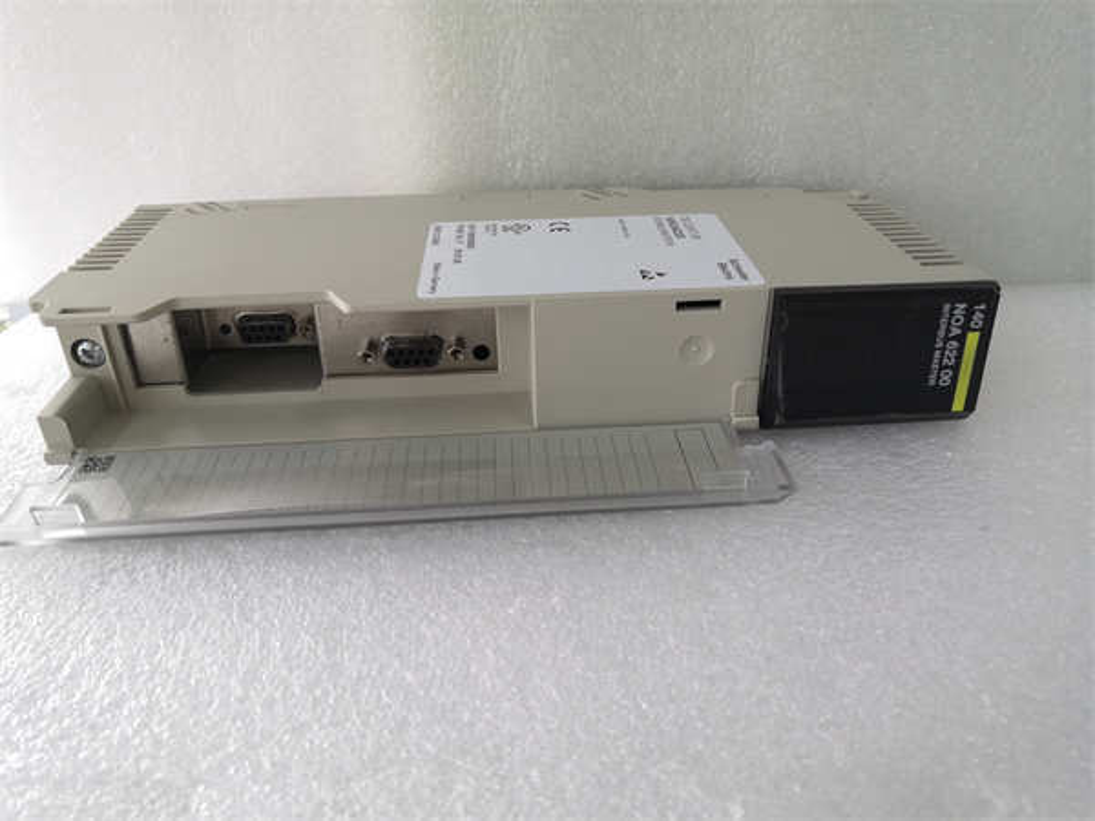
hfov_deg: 65.3
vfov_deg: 51.4
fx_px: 854
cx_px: 548
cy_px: 410
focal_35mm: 27
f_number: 1.8
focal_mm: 3.95
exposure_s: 1/120
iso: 100
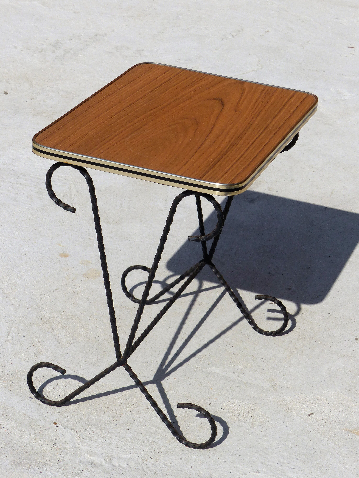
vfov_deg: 22.0
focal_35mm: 89
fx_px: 1231
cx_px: 180
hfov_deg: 16.6
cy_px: 239
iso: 100
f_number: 5
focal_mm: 15
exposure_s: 1/1300
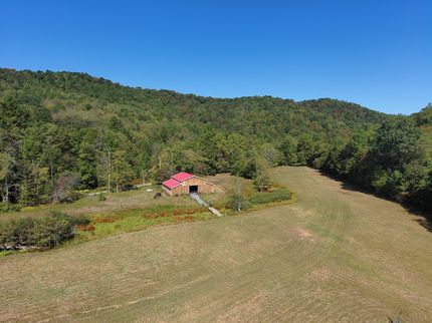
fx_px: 262
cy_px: 162
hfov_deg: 79.0
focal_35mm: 21
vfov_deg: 63.4
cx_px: 216
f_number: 2.8
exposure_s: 1/920
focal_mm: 3.7
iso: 101
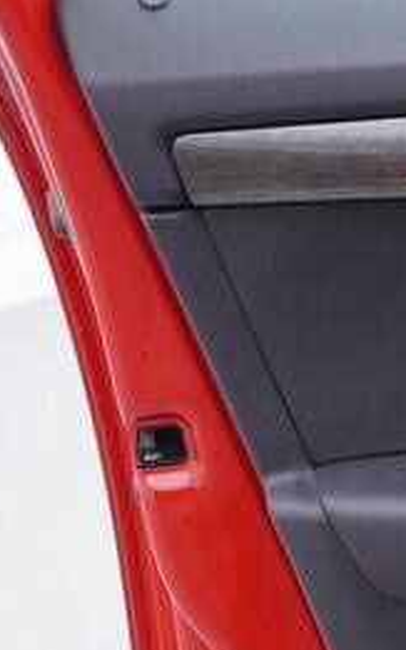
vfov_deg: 14.5
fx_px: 2551
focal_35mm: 144
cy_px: 484
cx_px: 1074
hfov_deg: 8.2
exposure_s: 1/40
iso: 125
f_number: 3.2
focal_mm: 24
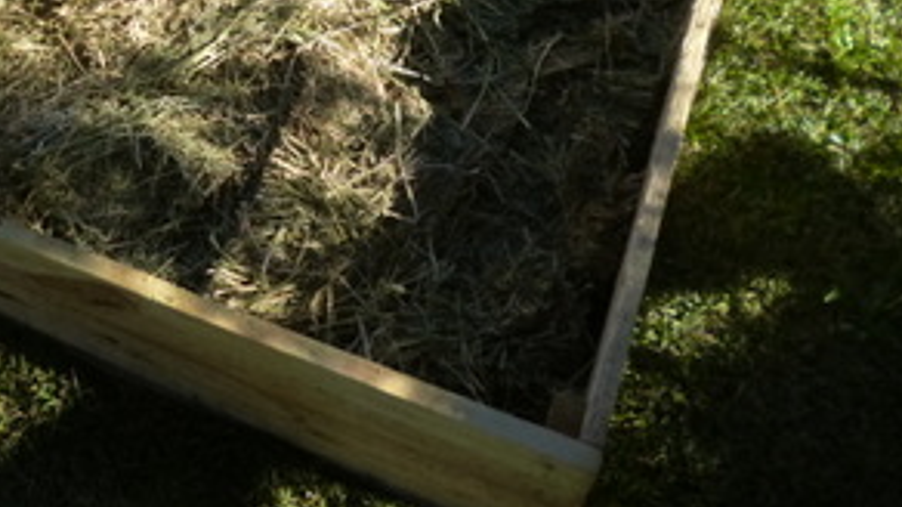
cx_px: 222
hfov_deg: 45.7
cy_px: 28
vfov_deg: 26.5
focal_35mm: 43
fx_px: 1028
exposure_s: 1/500
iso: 160
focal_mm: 4.3
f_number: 2.5
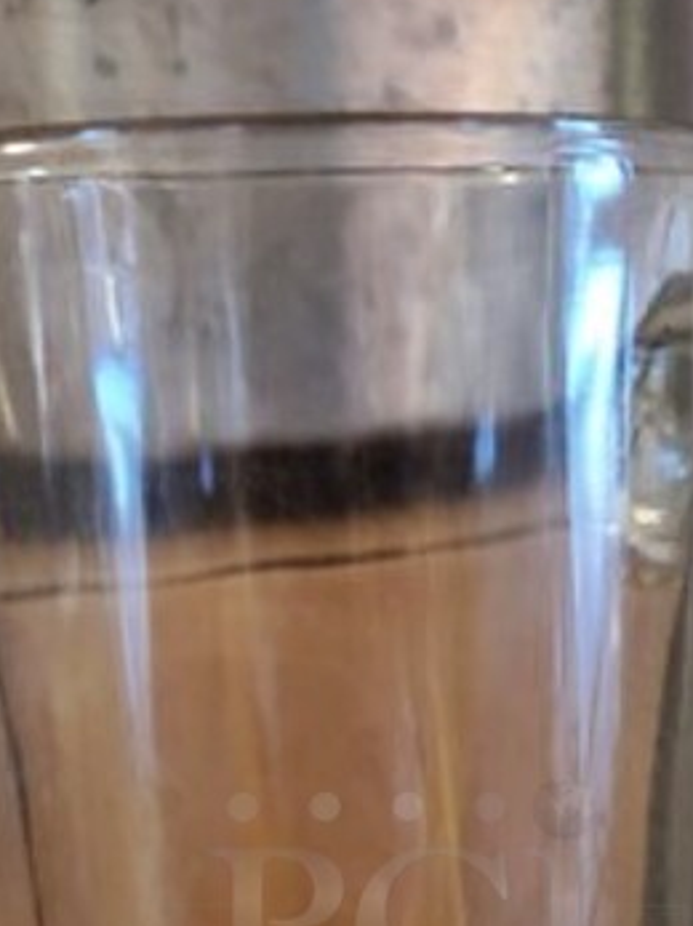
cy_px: 917
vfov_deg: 29.7
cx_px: 408
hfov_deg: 24.0
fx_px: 1629
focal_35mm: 61
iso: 640
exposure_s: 1/24
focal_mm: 4.3
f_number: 1.5
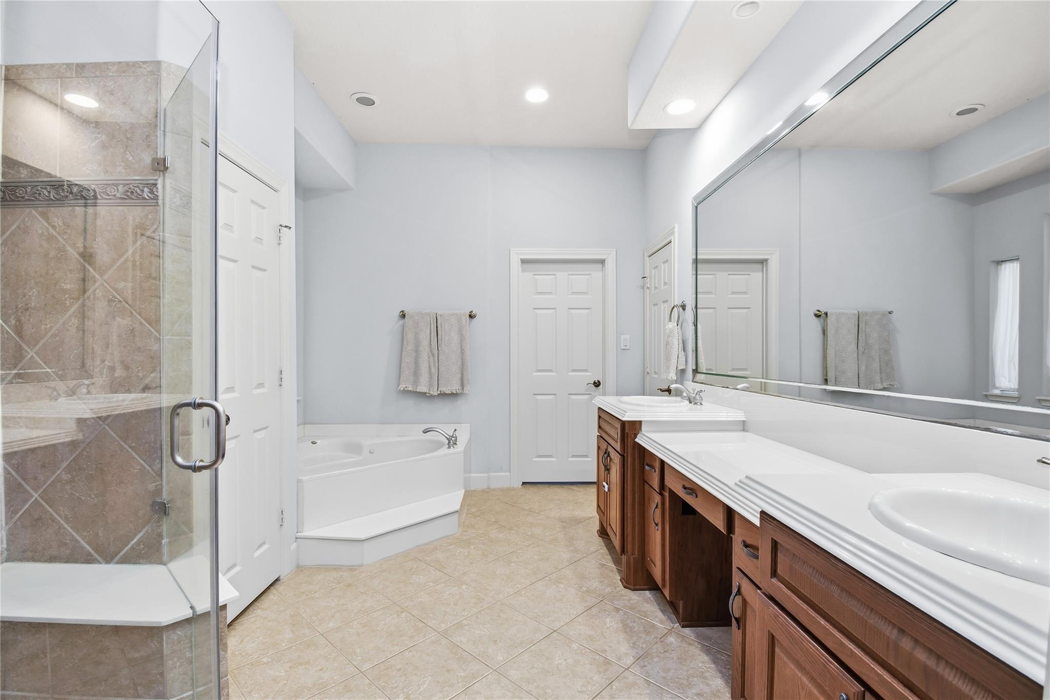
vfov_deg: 77.3
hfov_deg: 100.4
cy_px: 350
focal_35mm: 15
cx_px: 525
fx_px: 437
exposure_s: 1/20
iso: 320
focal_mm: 10
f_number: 8
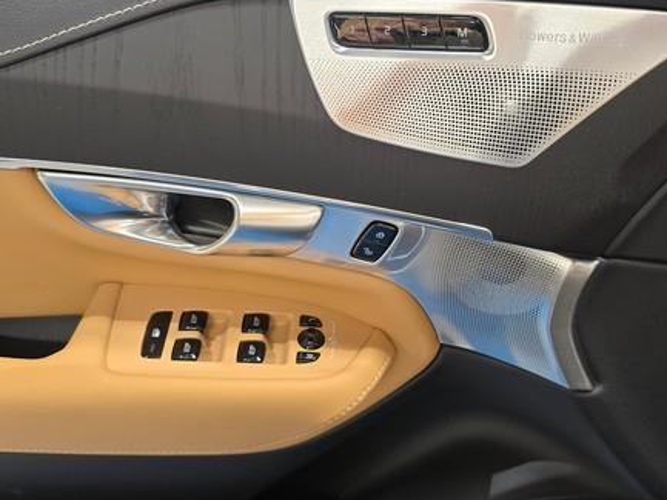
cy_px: 232
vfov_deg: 41.8
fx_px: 655
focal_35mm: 34
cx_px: 370
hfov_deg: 53.8
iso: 320
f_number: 1.7
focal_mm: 6.3
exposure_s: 1/100
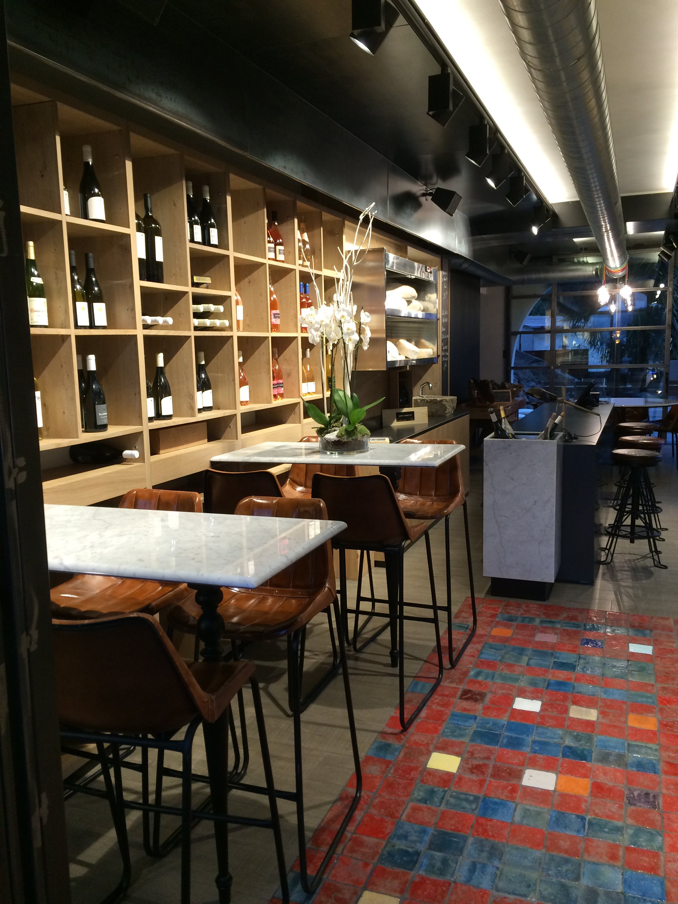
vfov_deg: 61.7
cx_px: 339
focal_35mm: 29
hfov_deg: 48.2
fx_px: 757
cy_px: 452
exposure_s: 1/33
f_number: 2.2
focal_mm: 4.15
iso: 64
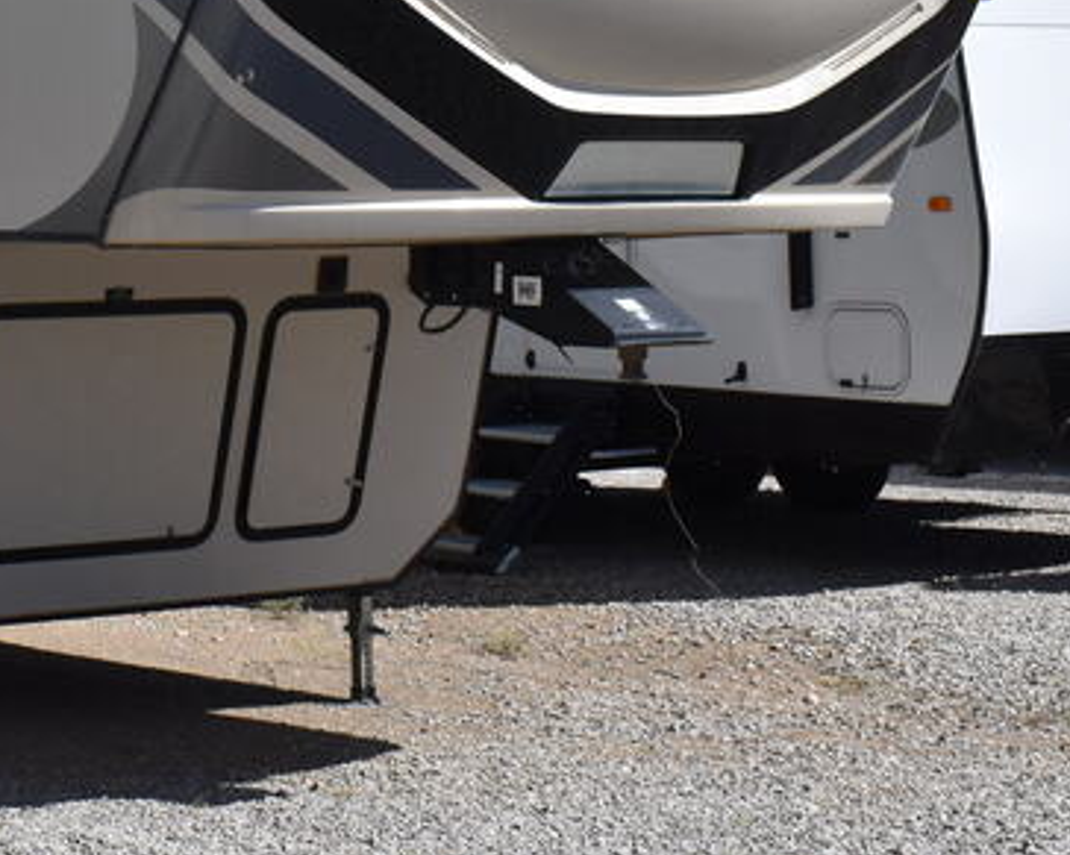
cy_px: -28
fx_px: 3555
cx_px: -115
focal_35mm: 112
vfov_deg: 13.5
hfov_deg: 16.6
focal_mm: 29
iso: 200
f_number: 11
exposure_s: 1/500
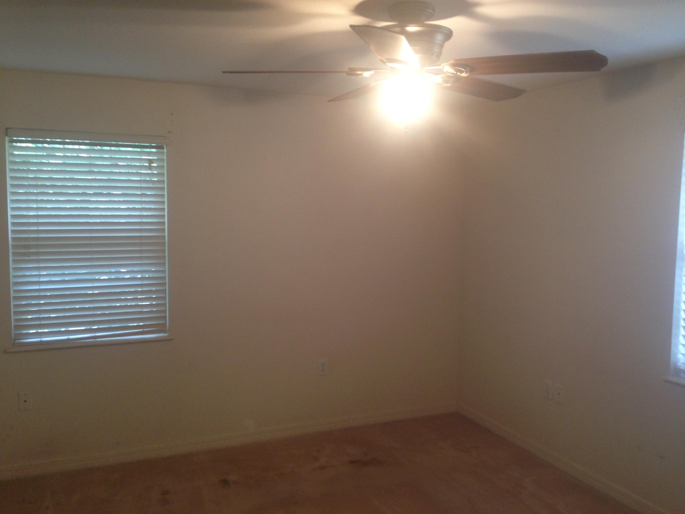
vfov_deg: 42.9
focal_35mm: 33
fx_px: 653
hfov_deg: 55.4
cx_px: 342
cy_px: 257
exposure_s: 1/20
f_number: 2.4
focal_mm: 4.12
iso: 80
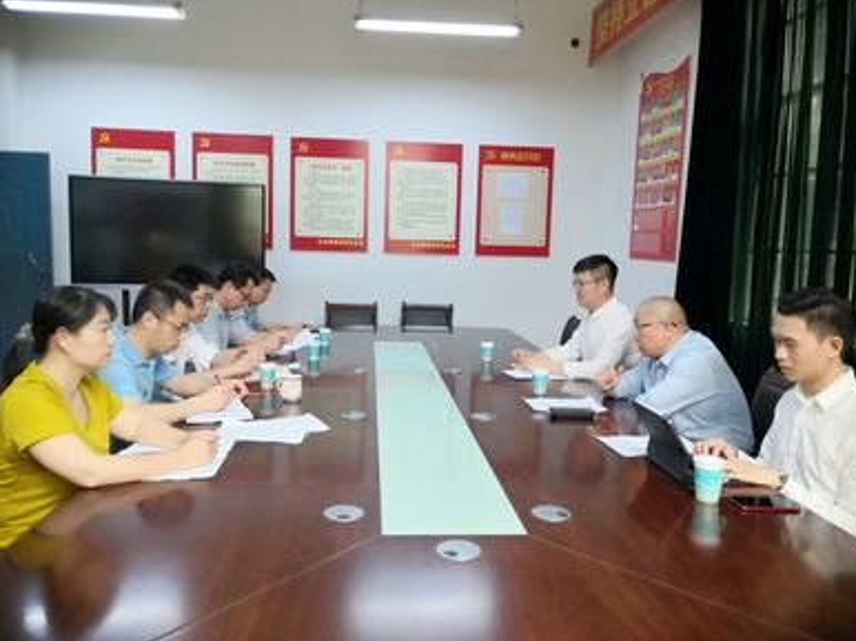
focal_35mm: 28
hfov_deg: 63.5
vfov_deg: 49.7
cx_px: 426
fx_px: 692
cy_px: 317
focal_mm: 3.95
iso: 250
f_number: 1.8
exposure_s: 1/100
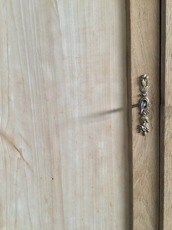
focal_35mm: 33
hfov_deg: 42.9
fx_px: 219
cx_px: 84
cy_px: 113
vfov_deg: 55.3
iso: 64
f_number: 2.4
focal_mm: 3.3
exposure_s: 1/33
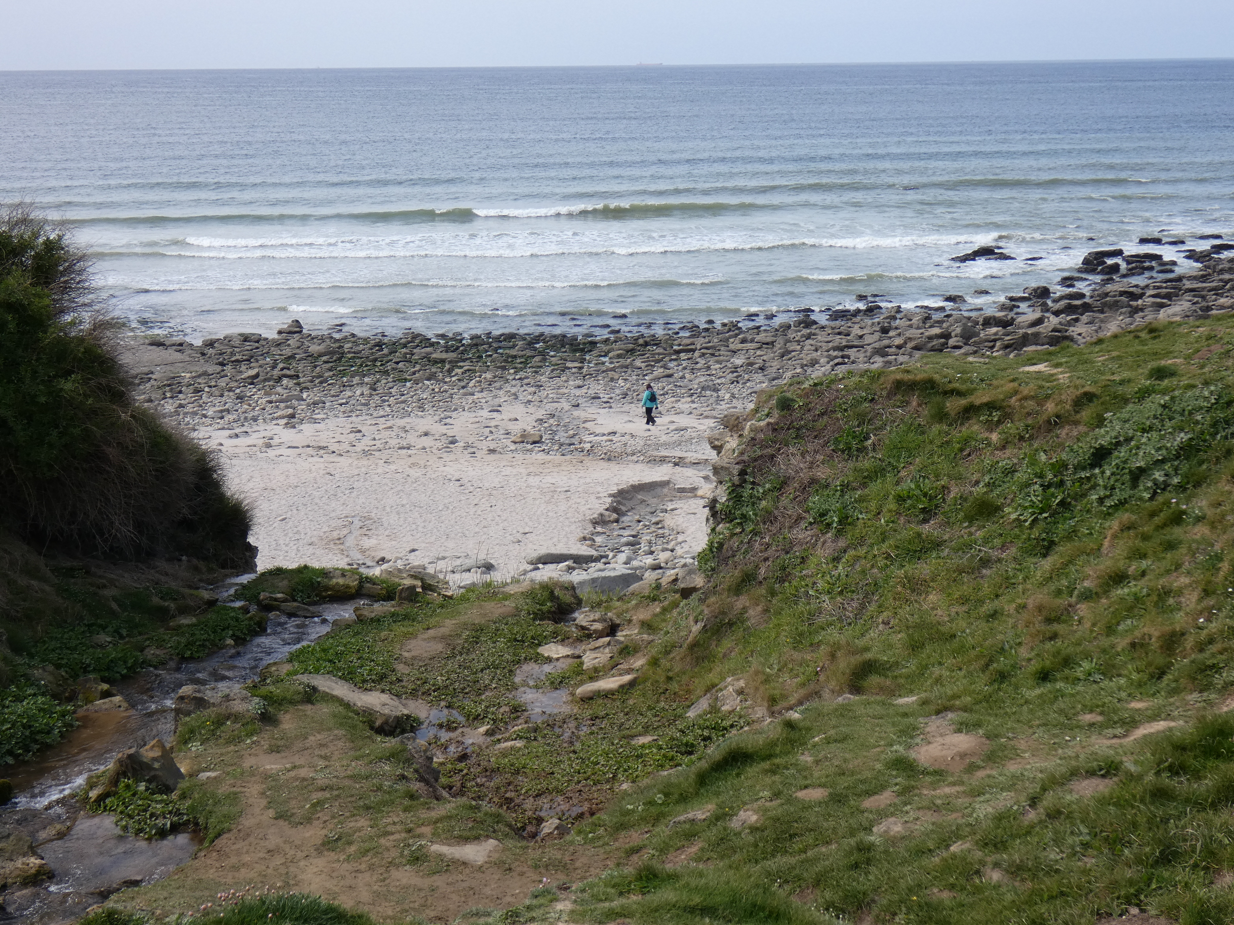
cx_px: 604
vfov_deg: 27.5
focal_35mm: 53
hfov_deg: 36.2
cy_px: 462
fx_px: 1889
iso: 80
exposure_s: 1/500
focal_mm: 8.6
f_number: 3.8
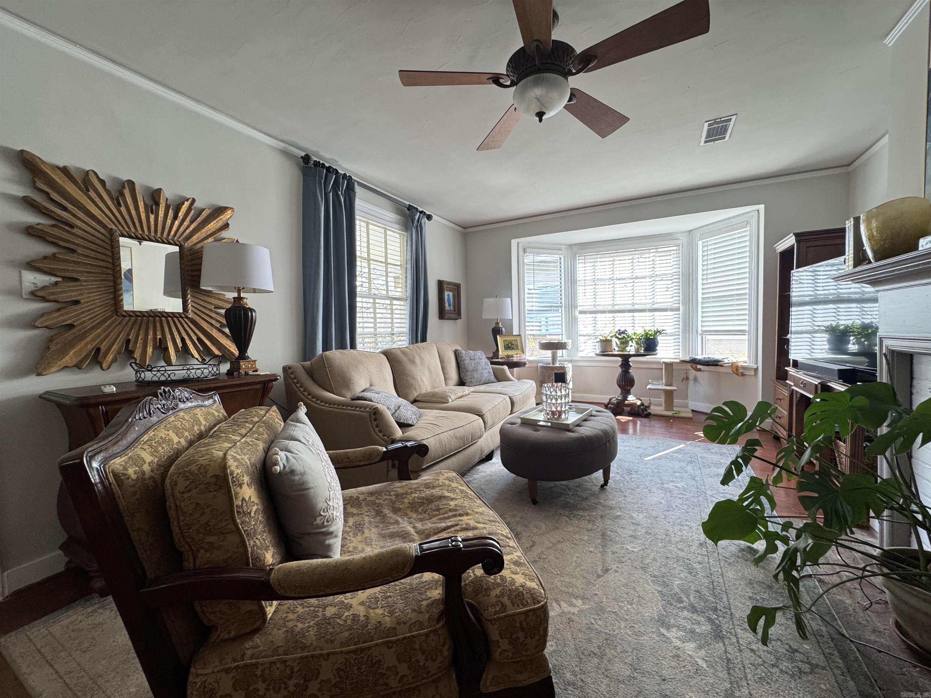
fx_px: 377
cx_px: 466
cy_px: 349
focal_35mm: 14
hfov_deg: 102.1
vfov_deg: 85.7
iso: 200
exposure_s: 1/120
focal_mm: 2.22
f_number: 2.2
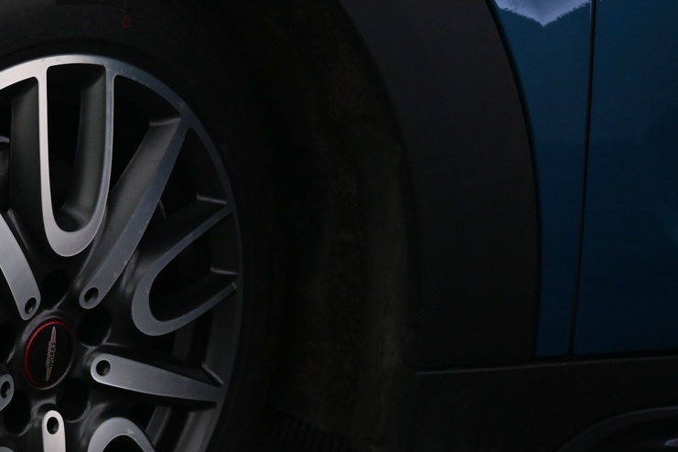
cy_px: 277
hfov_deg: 26.5
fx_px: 1329
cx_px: -56
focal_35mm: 71
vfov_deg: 19.3
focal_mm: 21.5
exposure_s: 1/40
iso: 800
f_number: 4
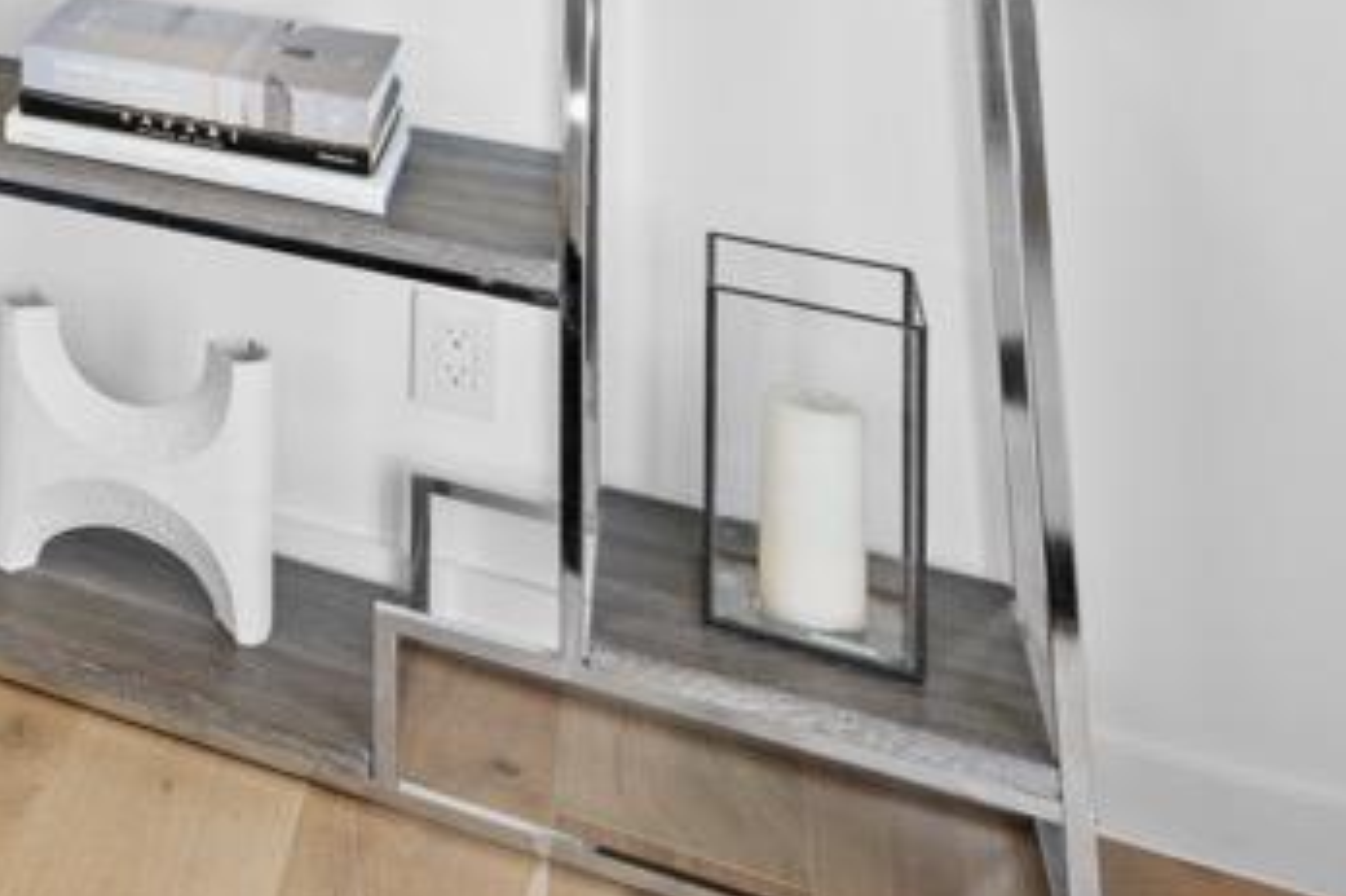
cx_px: -939
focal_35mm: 59
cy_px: -592
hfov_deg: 23.0
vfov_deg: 19.0
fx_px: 2205
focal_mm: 16
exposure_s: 1/13
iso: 100
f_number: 5.6
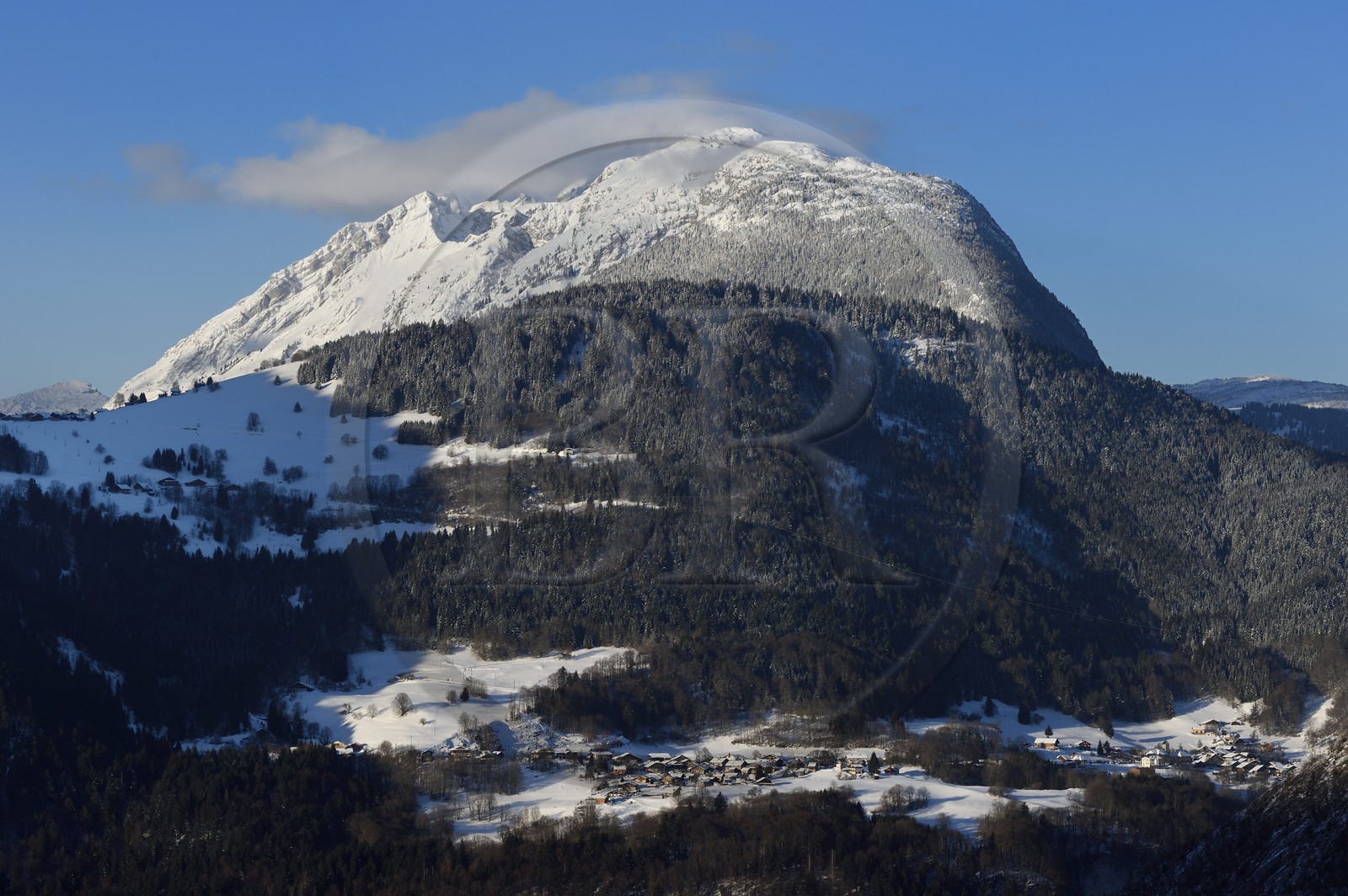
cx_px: 674
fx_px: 4677
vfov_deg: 10.9
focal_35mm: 125
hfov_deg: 16.4
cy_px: 448
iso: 320
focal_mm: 125
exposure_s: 1/250
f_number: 13
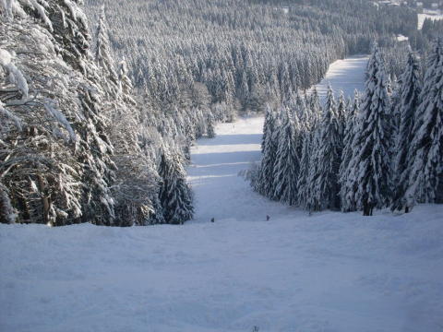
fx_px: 486
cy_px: 166
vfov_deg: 37.7
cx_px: 222
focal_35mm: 38
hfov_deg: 49.0
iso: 80
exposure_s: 1/250
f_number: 8.4
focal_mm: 6.3
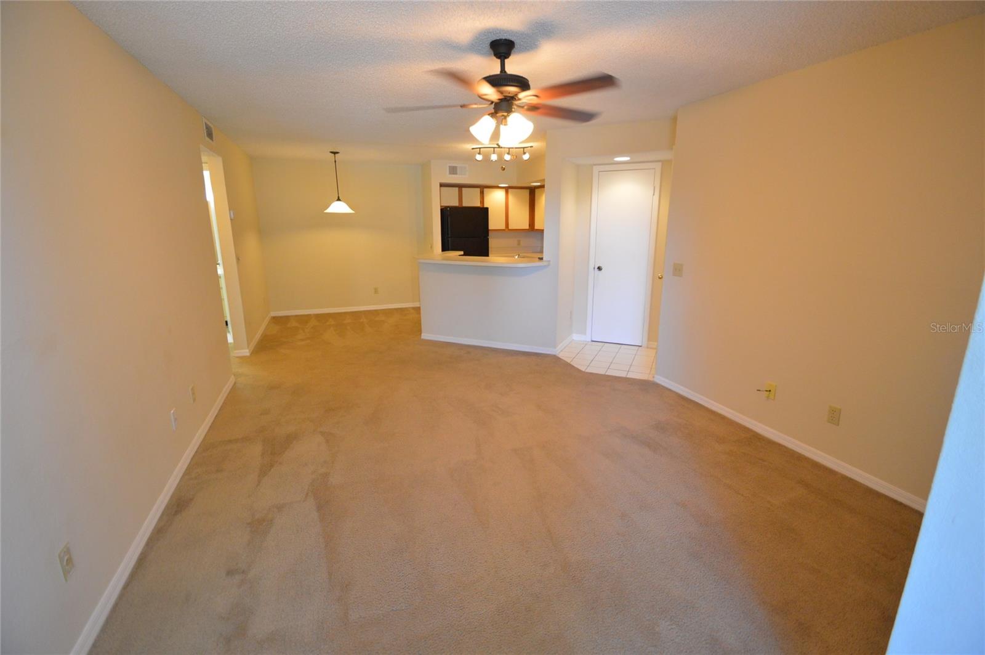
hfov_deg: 100.5
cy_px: 328
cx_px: 492
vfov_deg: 77.2
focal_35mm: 15
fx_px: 410
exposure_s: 1/60
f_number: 3.5
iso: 1000
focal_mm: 10
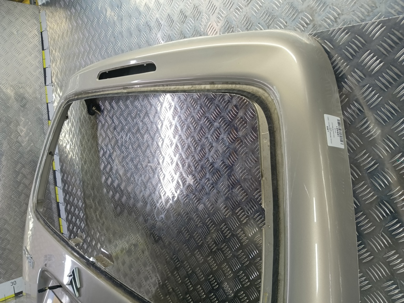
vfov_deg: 51.4
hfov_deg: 65.3
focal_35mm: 27
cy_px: 152
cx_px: 202
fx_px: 315
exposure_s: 1/50
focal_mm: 4.11
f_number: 1.6
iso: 127
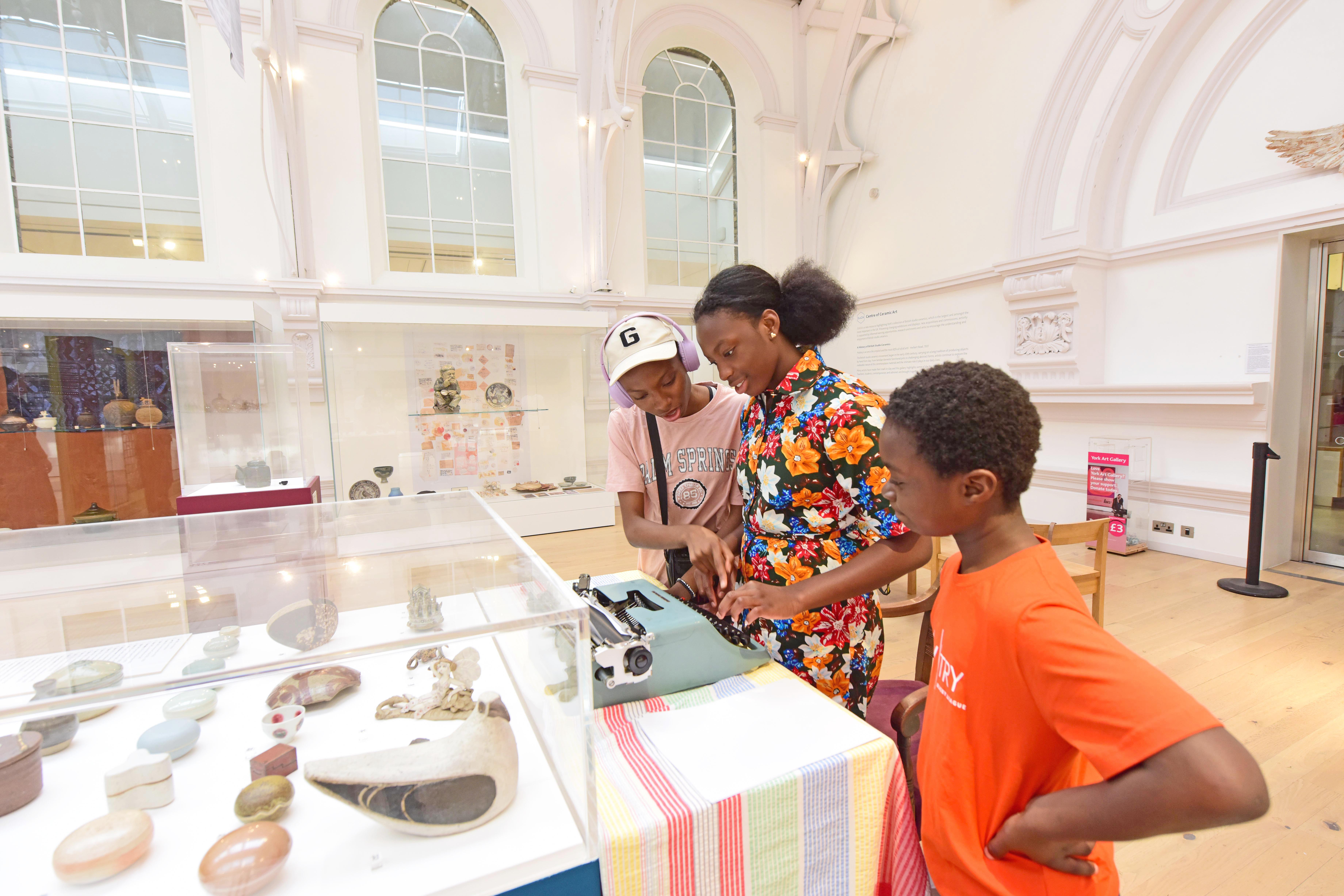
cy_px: 448
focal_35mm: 17
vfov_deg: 70.5
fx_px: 635
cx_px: 672
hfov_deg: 93.3
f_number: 5.6
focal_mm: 17
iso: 1600
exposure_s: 1/100
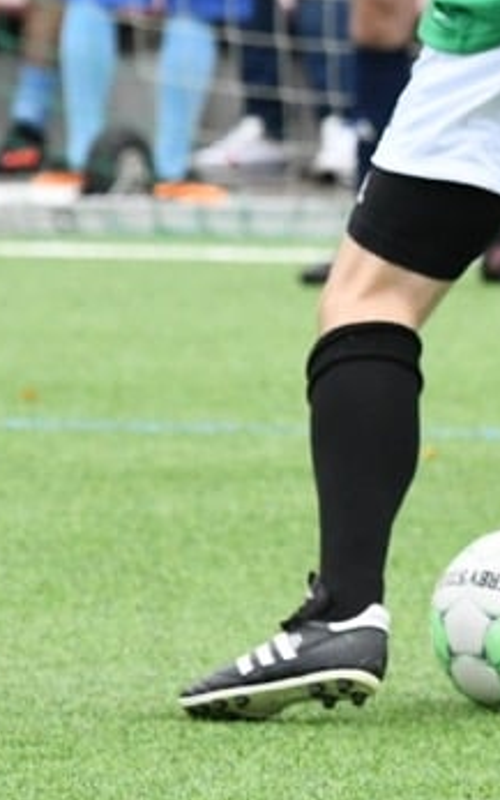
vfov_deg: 2.1
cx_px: 1113
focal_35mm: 1014
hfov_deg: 1.3
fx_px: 22099
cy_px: 239
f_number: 9
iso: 6400
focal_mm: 270
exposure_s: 1/1600
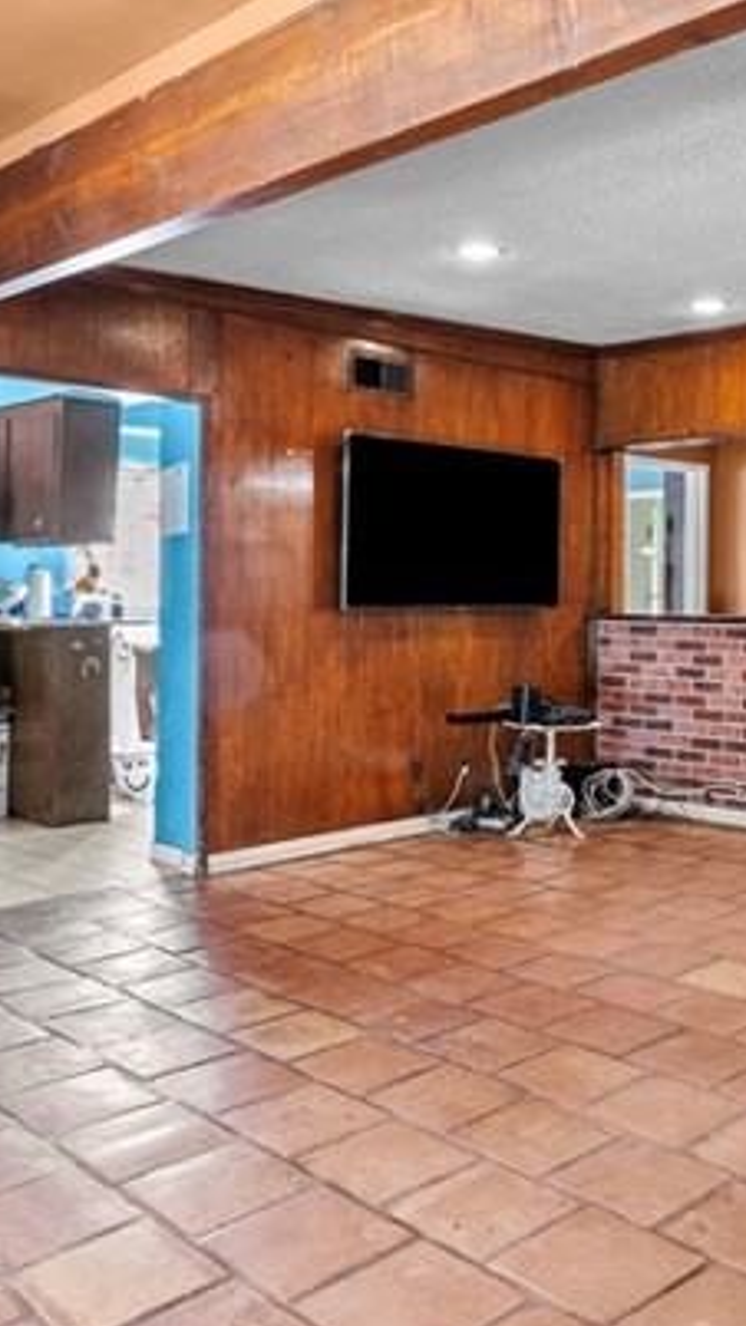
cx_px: 604
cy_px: 595
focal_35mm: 32
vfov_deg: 60.9
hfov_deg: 35.4
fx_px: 1126
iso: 640
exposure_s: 1/1.67
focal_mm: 12
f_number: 9
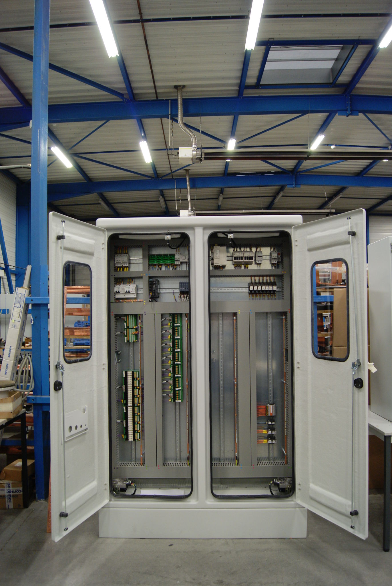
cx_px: 196
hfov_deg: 48.1
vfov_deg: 67.3
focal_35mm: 27
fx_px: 440
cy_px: 293
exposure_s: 1/25
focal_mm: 18
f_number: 3.5
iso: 400
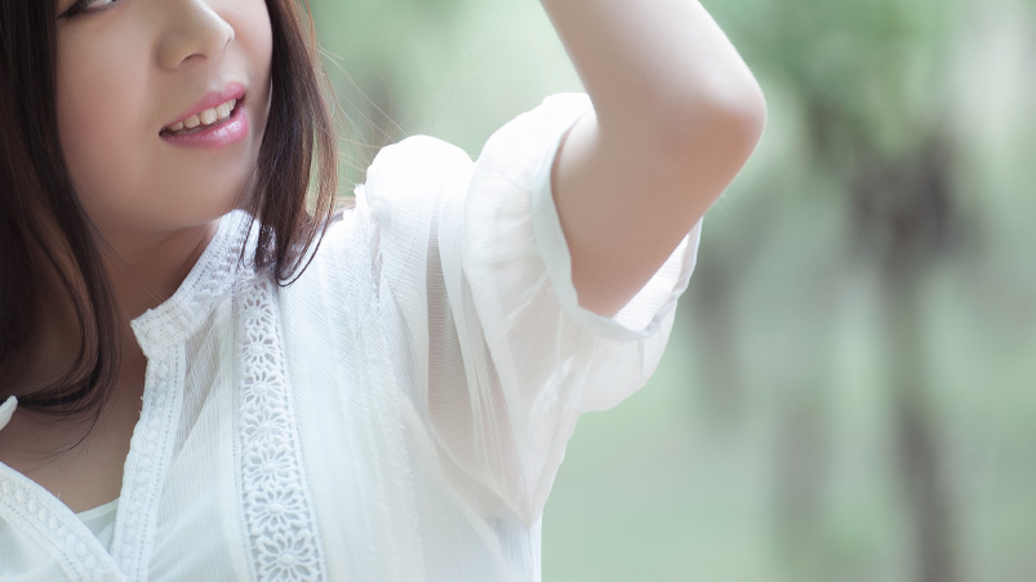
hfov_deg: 6.9
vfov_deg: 3.9
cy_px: 107
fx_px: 8595
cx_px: 274
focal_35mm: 313
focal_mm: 200
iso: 200
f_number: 3.5
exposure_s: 1/80
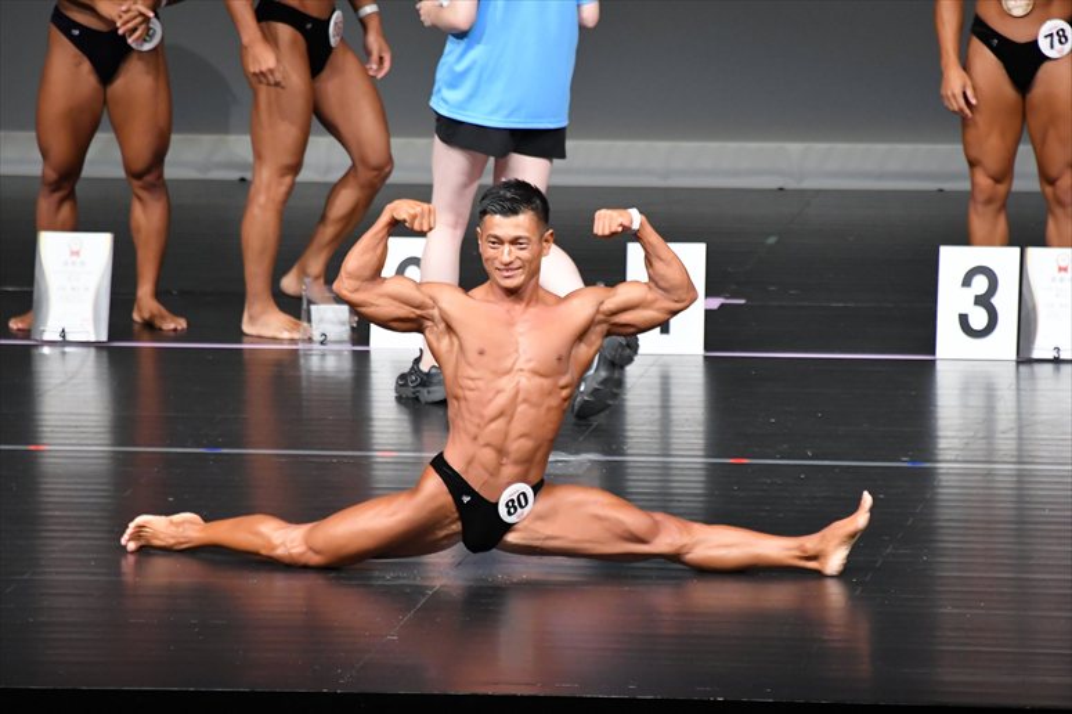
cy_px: 357
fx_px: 13394
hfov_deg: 4.6
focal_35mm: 450
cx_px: 536
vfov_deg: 3.1
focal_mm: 300
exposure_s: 1/400
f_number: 5.6
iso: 5000
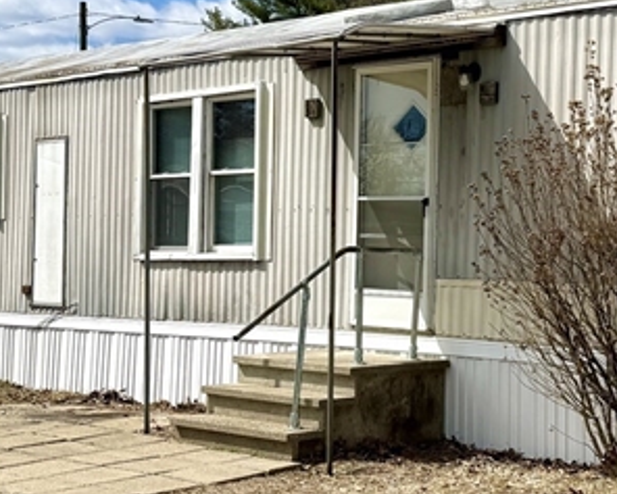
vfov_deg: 19.0
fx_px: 1480
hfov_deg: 23.3
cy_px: 227
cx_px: 473
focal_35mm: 81
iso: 80
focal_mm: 6.76
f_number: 1.78
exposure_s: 1/8130
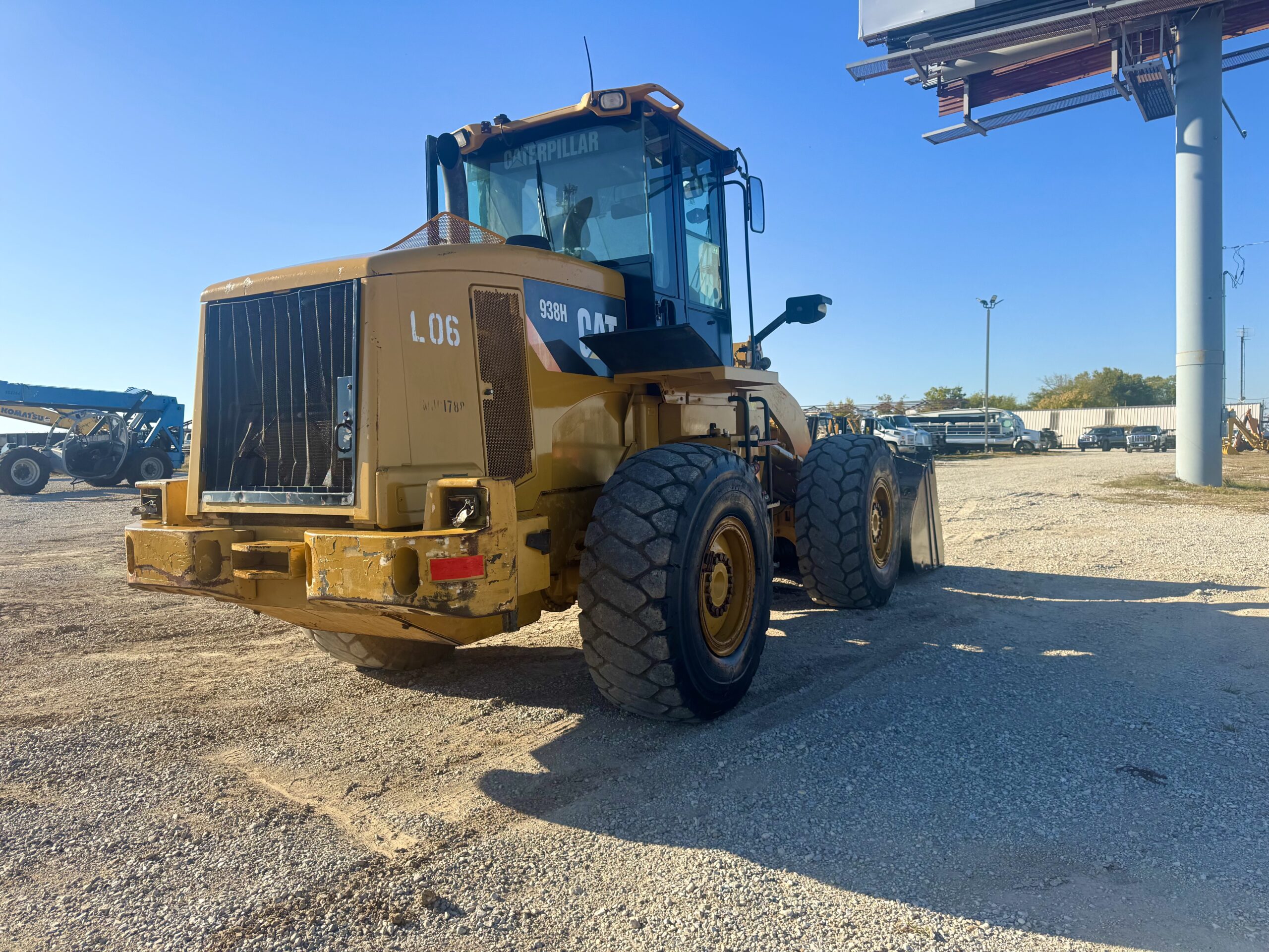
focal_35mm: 24
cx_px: 634
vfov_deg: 56.8
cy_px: 476
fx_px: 880
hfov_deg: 71.6
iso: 80
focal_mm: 6.76
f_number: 1.78
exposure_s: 1/3597
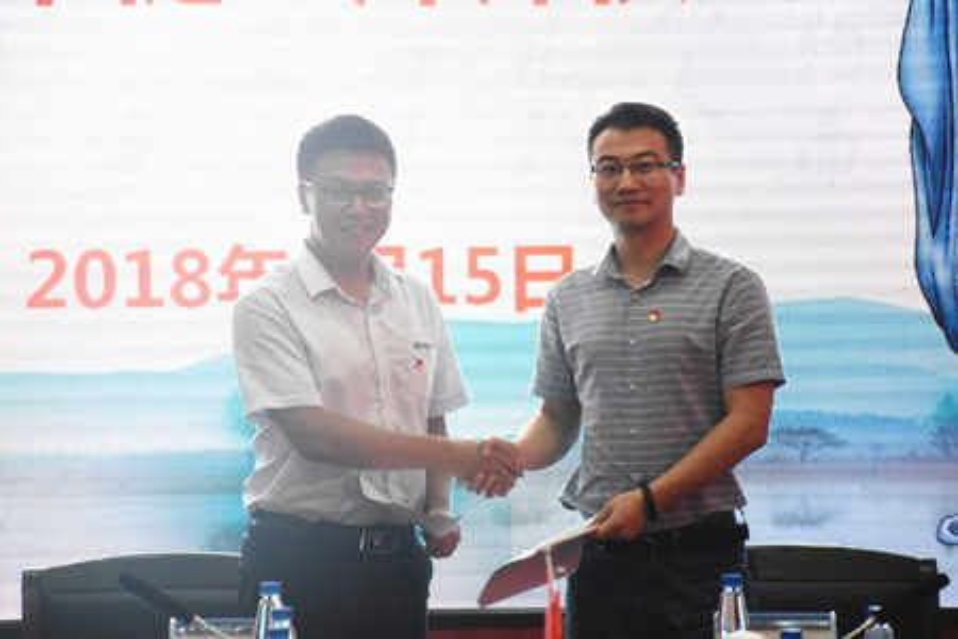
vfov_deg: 6.5
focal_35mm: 210
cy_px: 320
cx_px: 479
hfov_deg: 9.8
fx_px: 5588
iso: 5000
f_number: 5.6
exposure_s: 1/250
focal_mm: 140
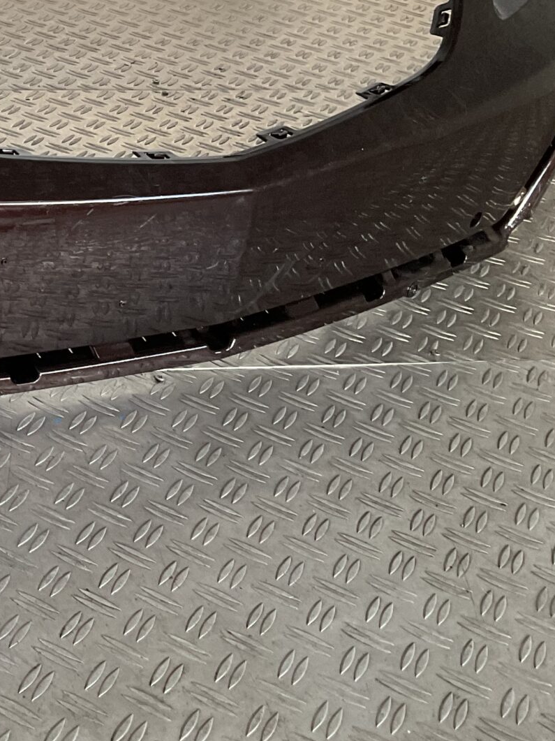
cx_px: -240
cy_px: 185
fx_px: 1497
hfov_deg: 18.9
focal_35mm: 70
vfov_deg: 27.4
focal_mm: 3
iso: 50
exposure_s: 1/100
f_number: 1.8
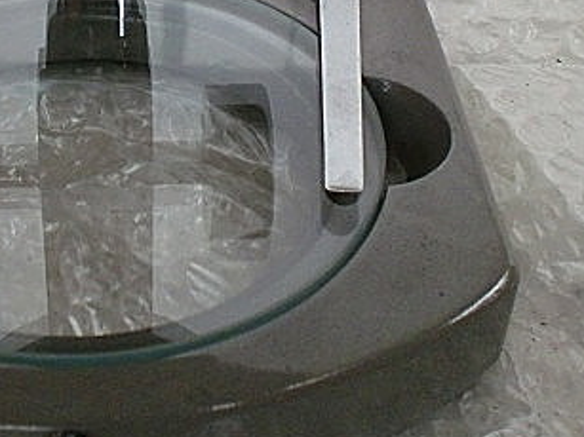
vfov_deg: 19.8
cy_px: 53
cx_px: 133
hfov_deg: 26.3
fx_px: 1231
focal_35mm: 73
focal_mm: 6.3
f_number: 3.1
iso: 400
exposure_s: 1/60
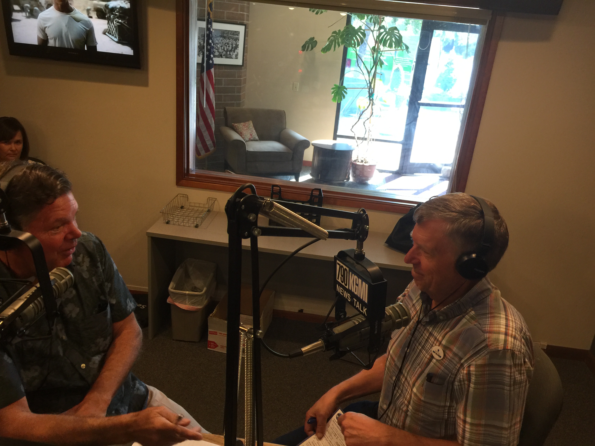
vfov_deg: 48.2
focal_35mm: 29
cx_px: 298
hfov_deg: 61.7
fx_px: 498
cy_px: 223
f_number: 2.2
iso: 50
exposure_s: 1/30
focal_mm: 4.15
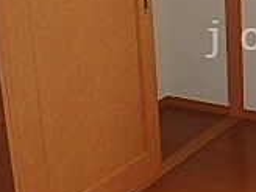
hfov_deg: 21.9
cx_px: 312
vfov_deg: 17.8
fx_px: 606
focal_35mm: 82
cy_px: 39
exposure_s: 1/60
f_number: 3.5
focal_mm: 3.7
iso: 160
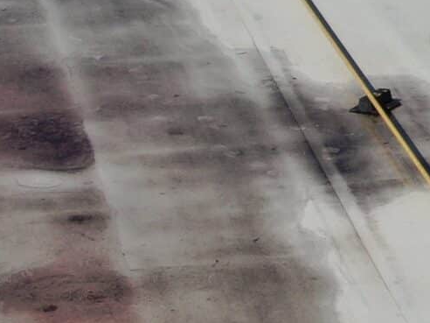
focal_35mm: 250
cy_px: -144
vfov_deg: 5.9
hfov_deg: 7.7
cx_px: 766
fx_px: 3106
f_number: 3.8
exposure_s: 1/1600
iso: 100
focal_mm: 8.6
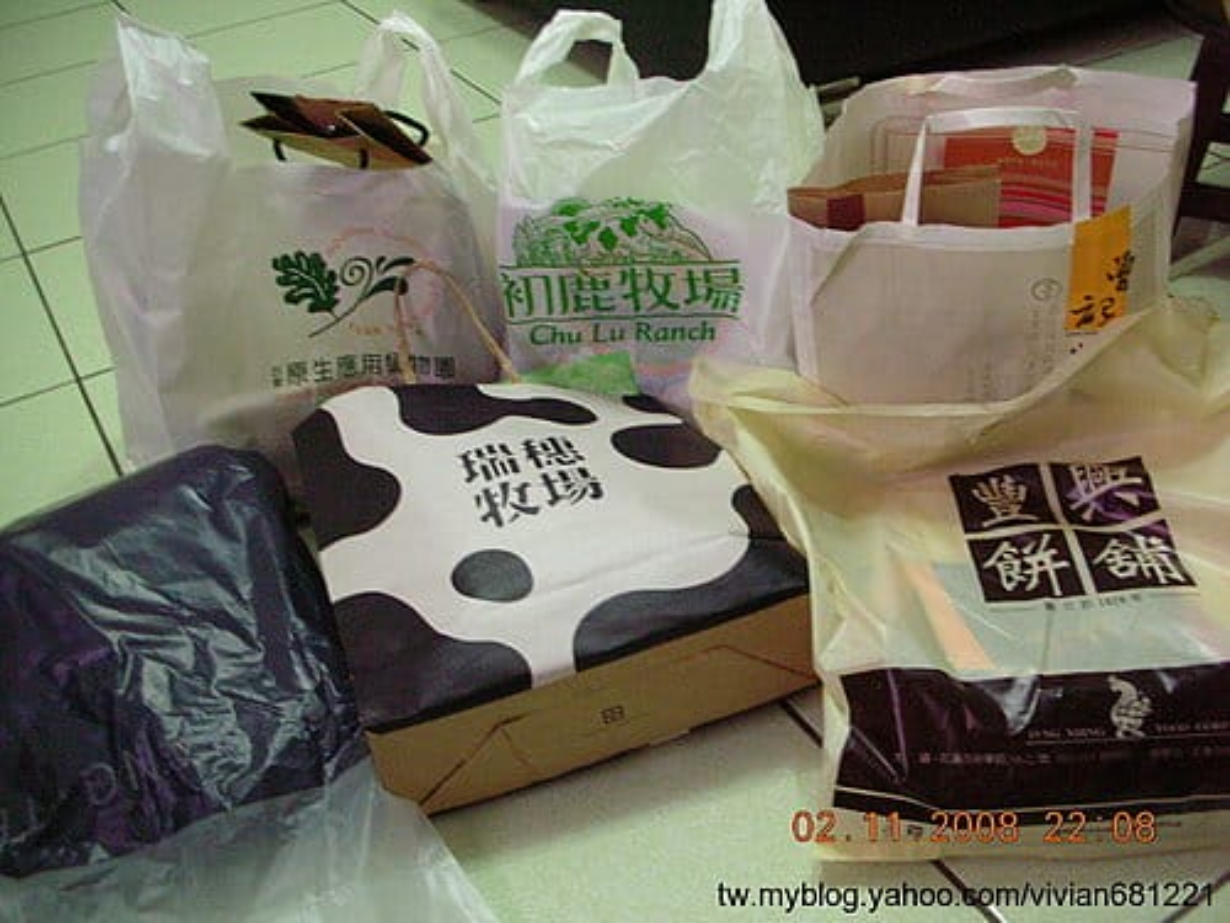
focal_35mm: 35
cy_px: 462
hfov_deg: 52.6
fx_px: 1244
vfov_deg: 40.7
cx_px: 615
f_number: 3
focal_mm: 5.8
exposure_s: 1/10.2
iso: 400
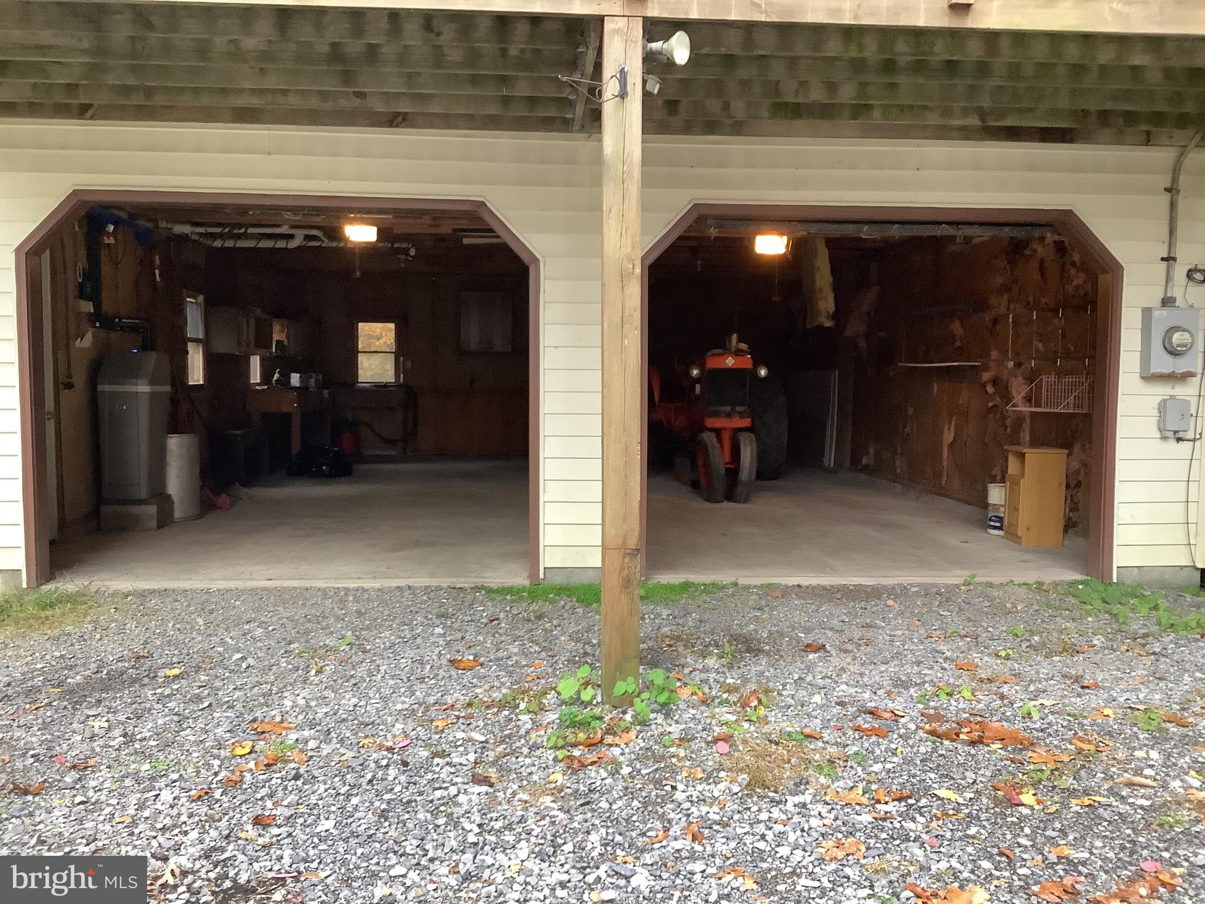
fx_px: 1079
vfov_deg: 45.4
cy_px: 452
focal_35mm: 31
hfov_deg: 58.4
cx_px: 602
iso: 250
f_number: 2.4
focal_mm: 3.3
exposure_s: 1/60
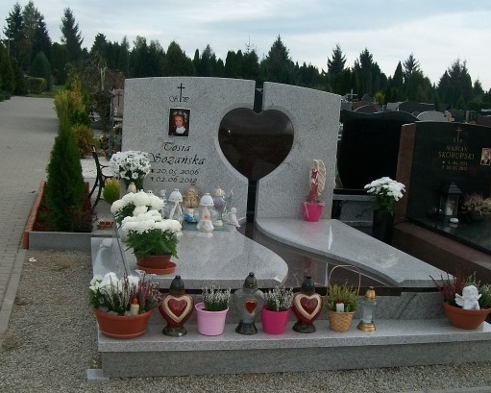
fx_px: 640
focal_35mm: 44
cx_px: 241
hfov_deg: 42.0
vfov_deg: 34.1
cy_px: 223
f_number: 4.8
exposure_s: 1/320
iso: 80
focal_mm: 6
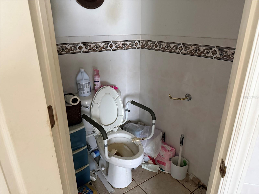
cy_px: 97
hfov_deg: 71.6
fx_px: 180
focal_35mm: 24
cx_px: 130
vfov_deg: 56.8
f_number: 1.78
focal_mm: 6.76
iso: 800
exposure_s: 1/60
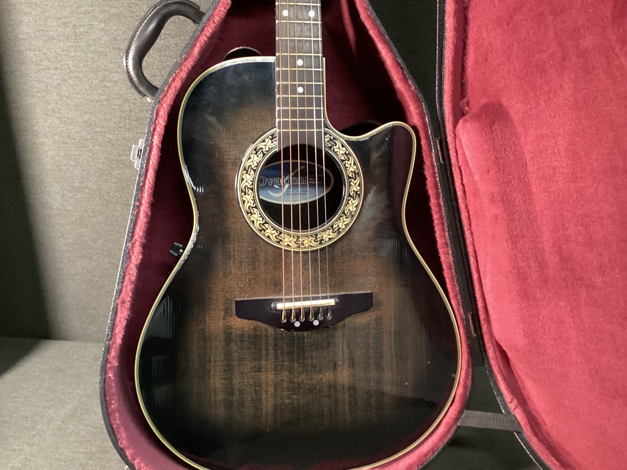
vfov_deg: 45.4
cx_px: 314
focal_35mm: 31
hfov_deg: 58.3
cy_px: 235
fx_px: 562
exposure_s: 1/25
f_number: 2.4
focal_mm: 3.3
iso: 320
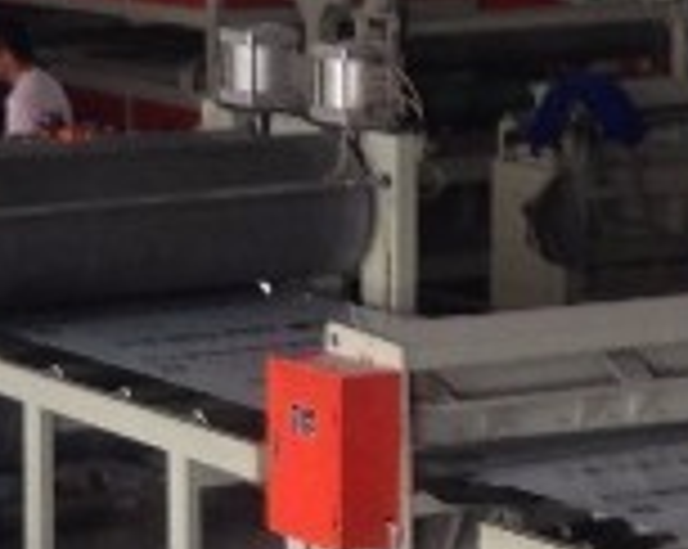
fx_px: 4291
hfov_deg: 9.1
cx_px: -94
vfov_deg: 7.3
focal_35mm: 211
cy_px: 122
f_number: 2.4
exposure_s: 1/20
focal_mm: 4.12
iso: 50
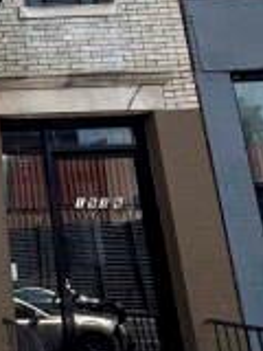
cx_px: -173
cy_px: 149
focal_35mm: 56
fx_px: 567
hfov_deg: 20.6
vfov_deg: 34.3
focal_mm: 2.22
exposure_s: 1/569
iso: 50
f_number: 2.2
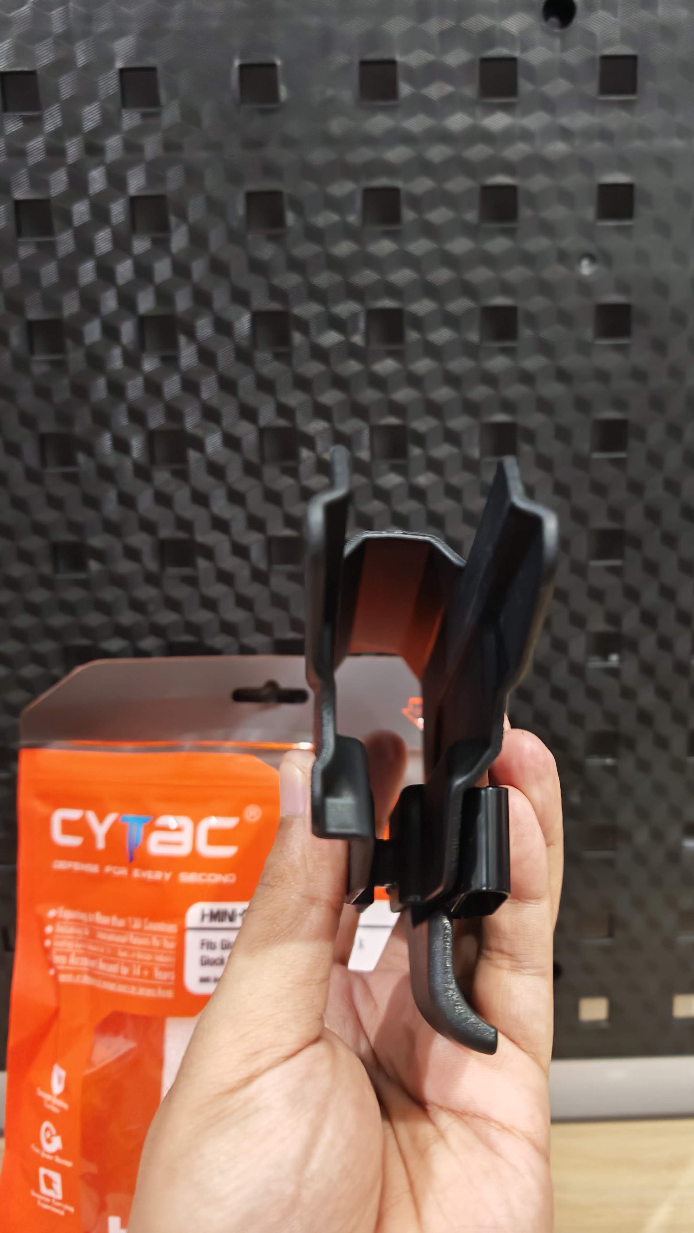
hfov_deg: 42.8
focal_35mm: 27
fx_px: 883
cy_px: 601
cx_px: 402
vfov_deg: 69.9
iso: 800
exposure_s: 1/50
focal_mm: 6.83
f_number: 2
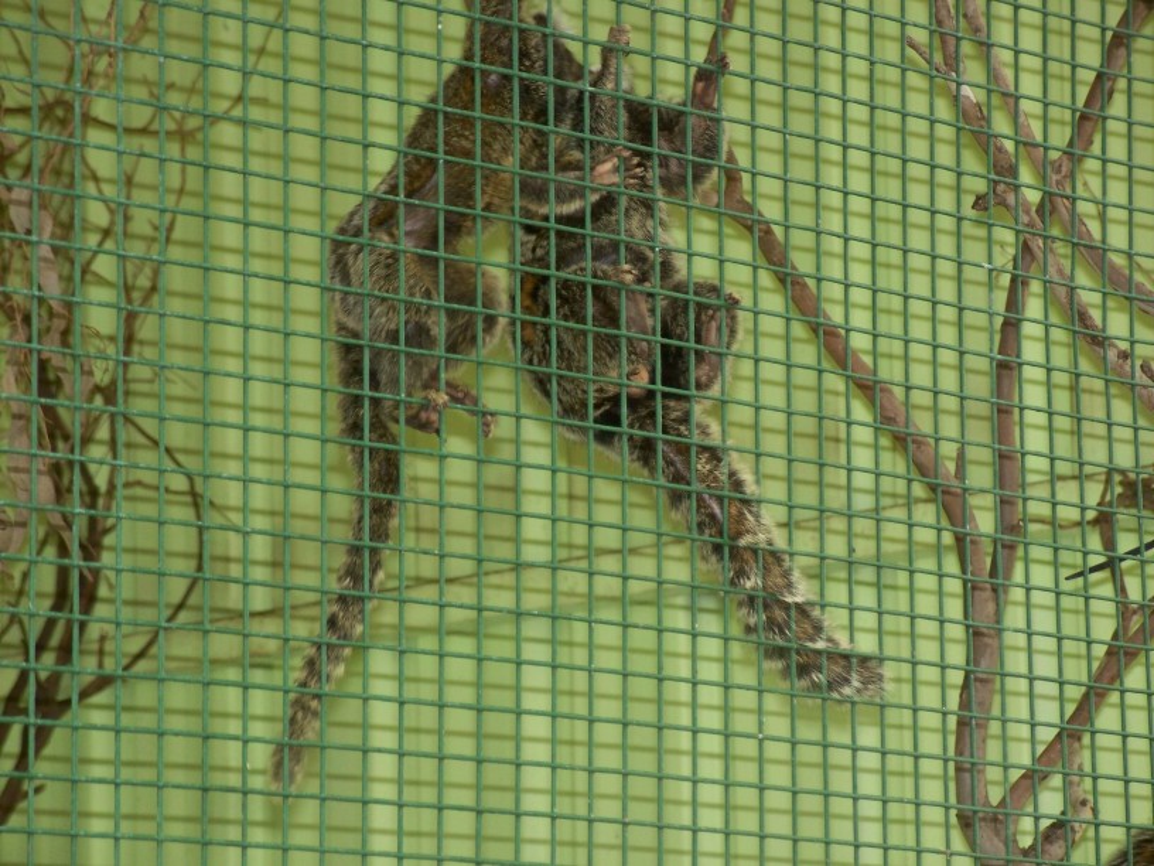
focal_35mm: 185
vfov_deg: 8.0
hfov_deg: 10.7
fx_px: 6167
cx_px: 577
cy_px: 433
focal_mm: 38.8
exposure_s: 1/200
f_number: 4.4
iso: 200
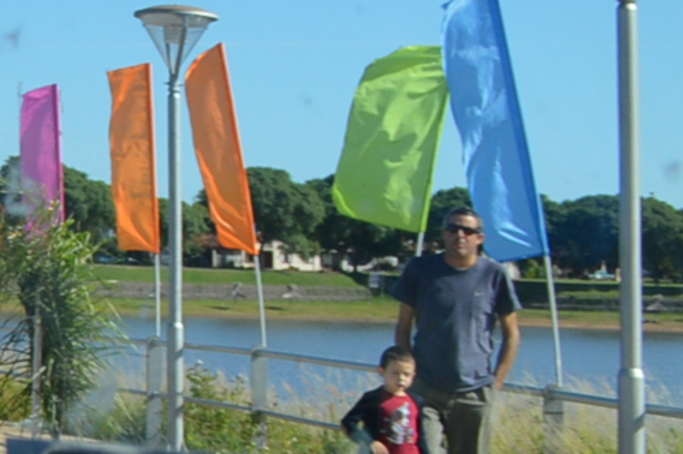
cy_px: -250
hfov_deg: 9.6
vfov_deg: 8.0
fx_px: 3184
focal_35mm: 168
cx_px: -1350
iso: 100
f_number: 8
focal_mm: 18
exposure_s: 1/250
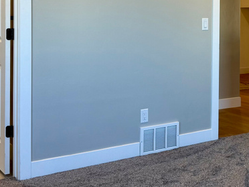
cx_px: 229
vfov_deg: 21.7
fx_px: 475
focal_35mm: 66
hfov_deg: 28.2
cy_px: 19
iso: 50
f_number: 1.78
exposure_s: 1/122
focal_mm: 6.76
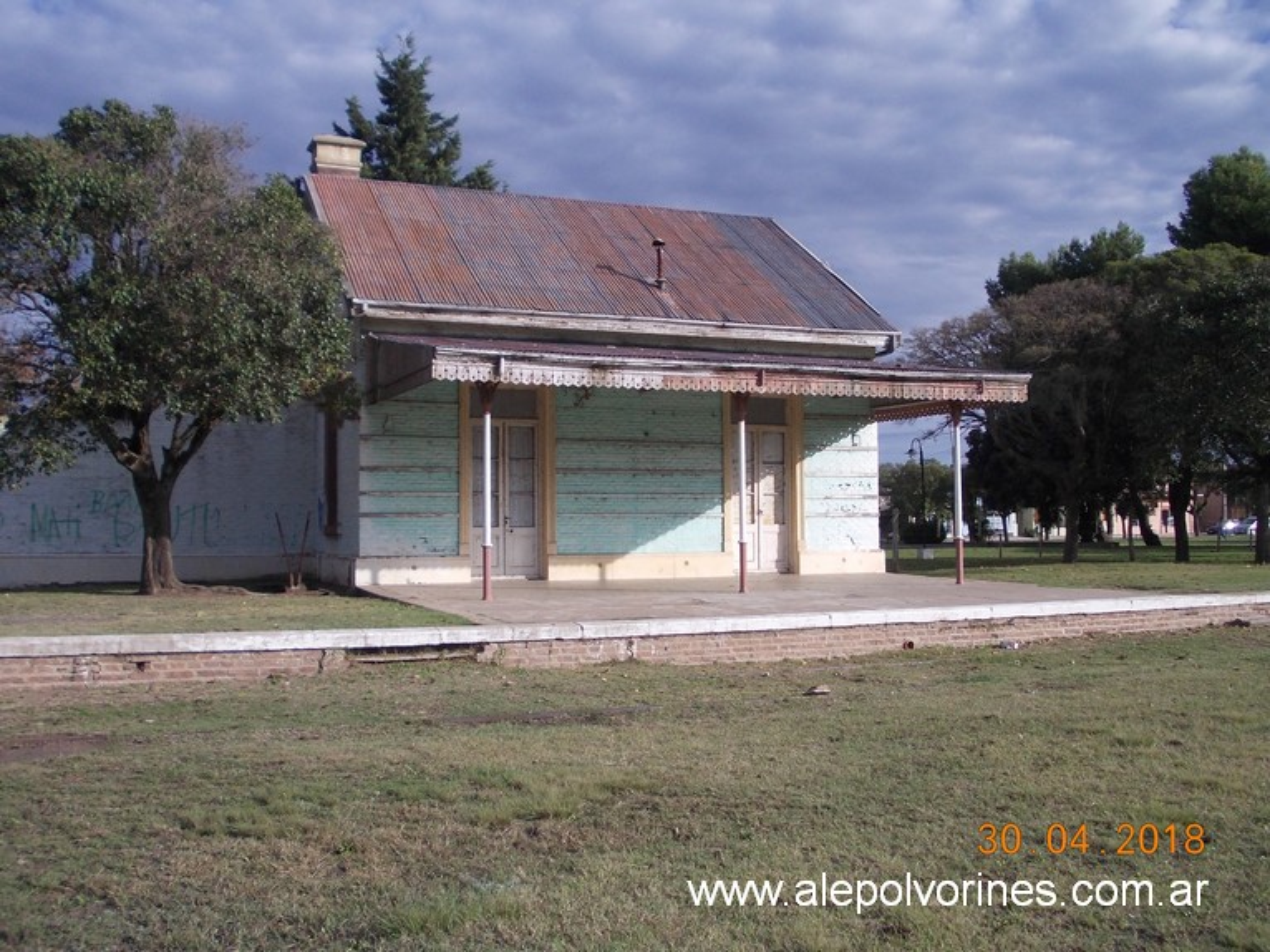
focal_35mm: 38
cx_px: 635
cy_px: 476
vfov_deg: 37.7
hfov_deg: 49.0
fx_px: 1394
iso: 80
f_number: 6.2
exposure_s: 1/320
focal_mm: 5.3
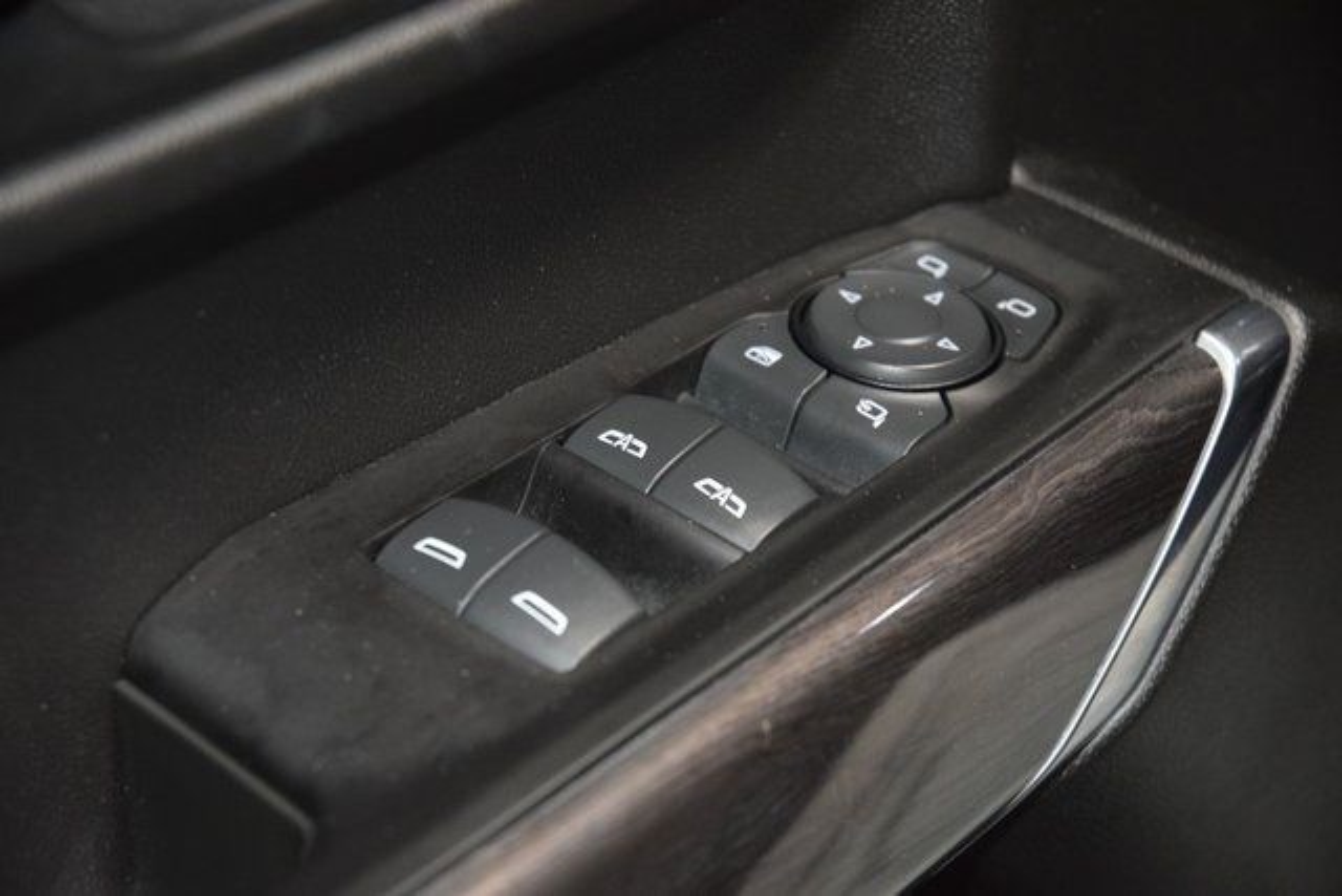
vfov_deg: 13.0
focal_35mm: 105
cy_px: 448
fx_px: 3915
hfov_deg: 19.5
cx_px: 671
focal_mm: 70
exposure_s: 1/60
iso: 2500
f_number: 4.5
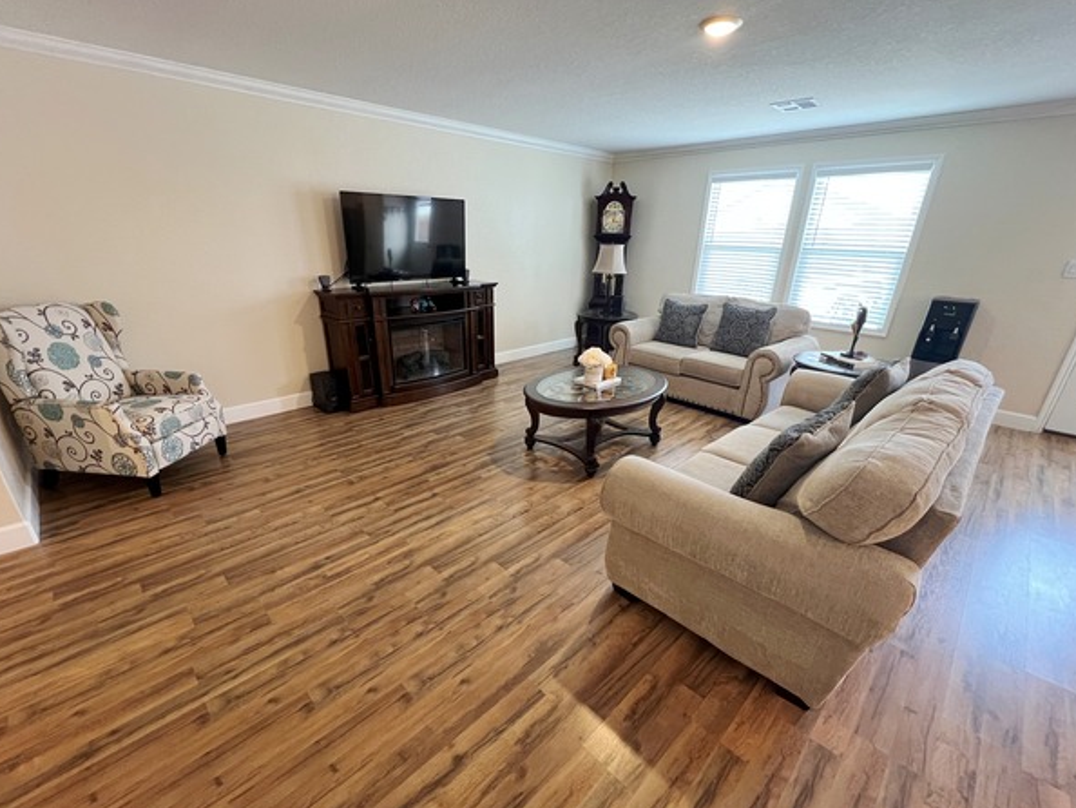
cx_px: 524
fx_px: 435
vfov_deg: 85.6
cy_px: 428
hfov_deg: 102.0
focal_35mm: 14
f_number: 1.8
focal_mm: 1.57
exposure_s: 1/60
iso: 320
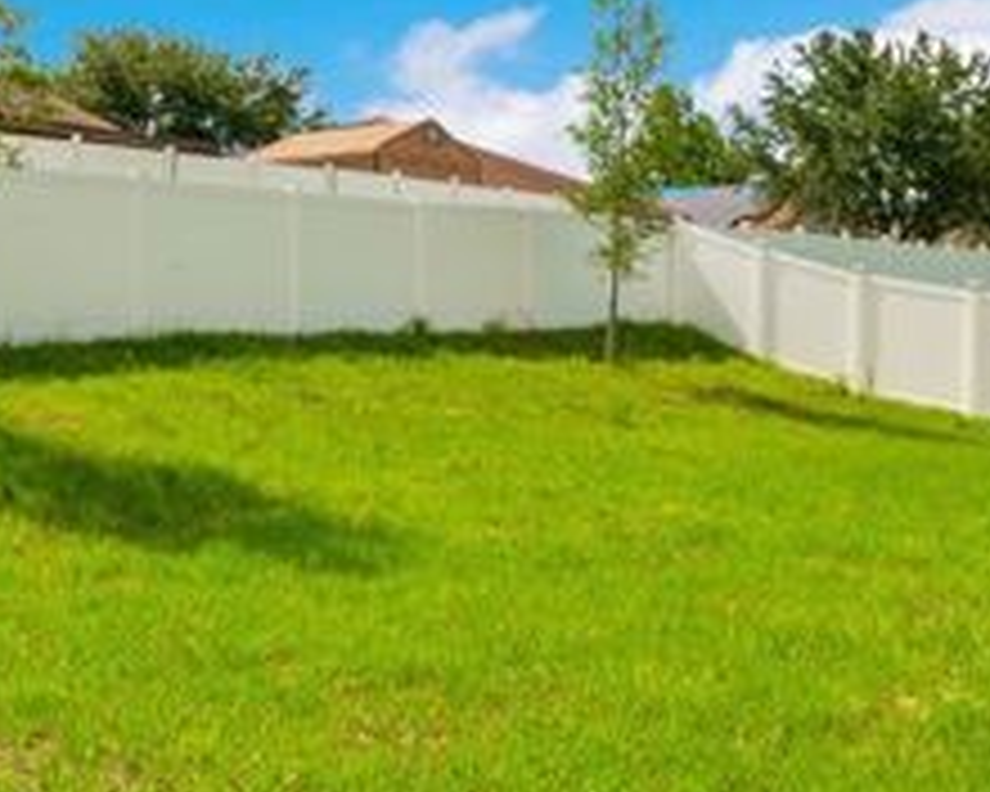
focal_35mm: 48
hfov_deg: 38.6
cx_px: 376
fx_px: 1406
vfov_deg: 31.4
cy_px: 317
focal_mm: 16
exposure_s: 1/160
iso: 400
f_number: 22
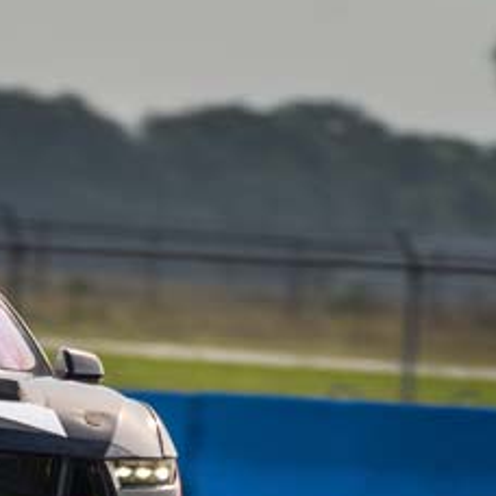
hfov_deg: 0.8
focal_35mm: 2235
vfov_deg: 0.8
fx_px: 36232
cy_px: 454
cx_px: -392
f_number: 7.1
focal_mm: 400
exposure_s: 1/160
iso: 100
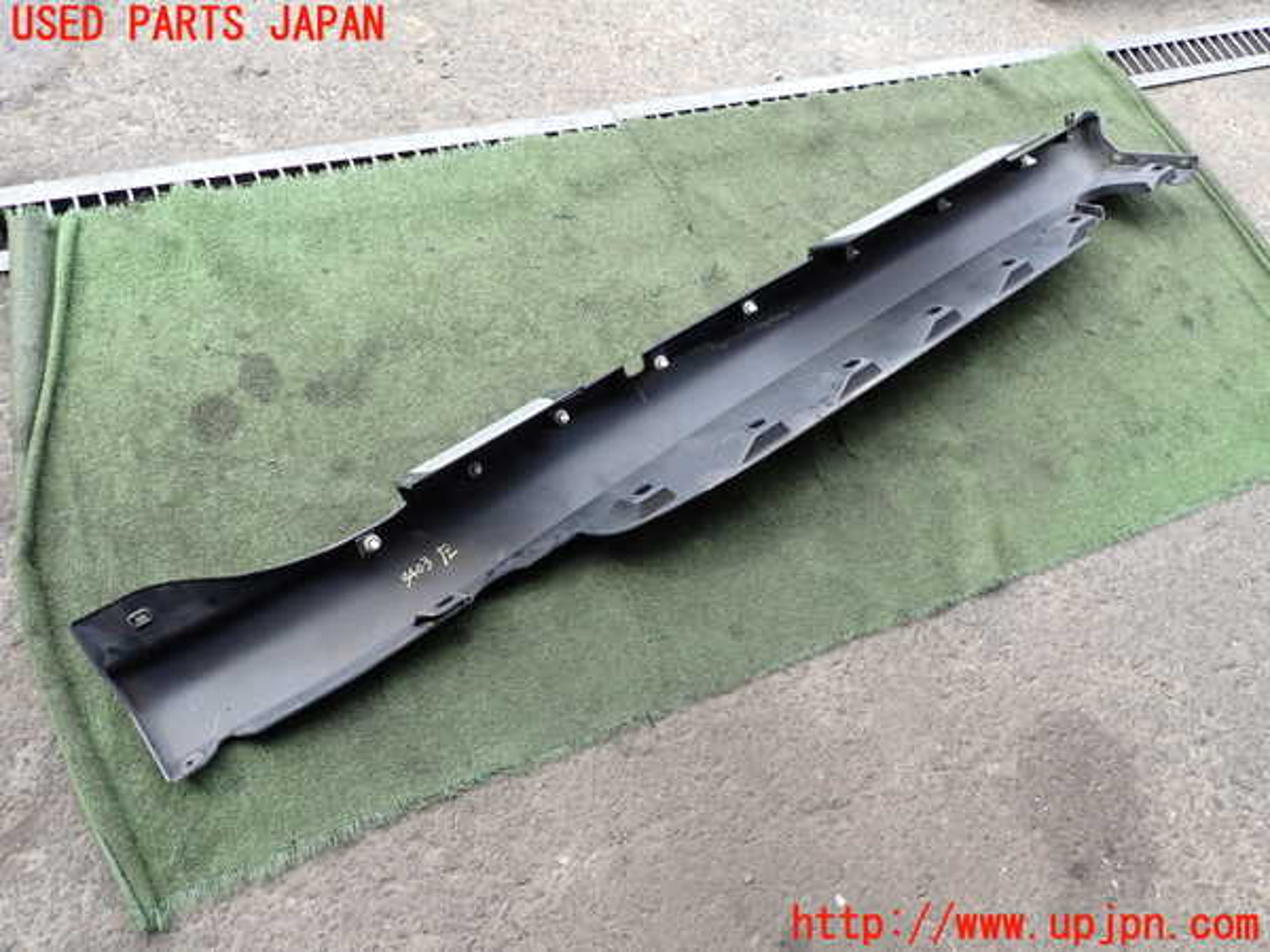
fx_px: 917
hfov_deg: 69.4
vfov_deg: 54.9
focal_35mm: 25
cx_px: 635
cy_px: 476
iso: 100
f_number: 2.8
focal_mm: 4.5
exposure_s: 1/160
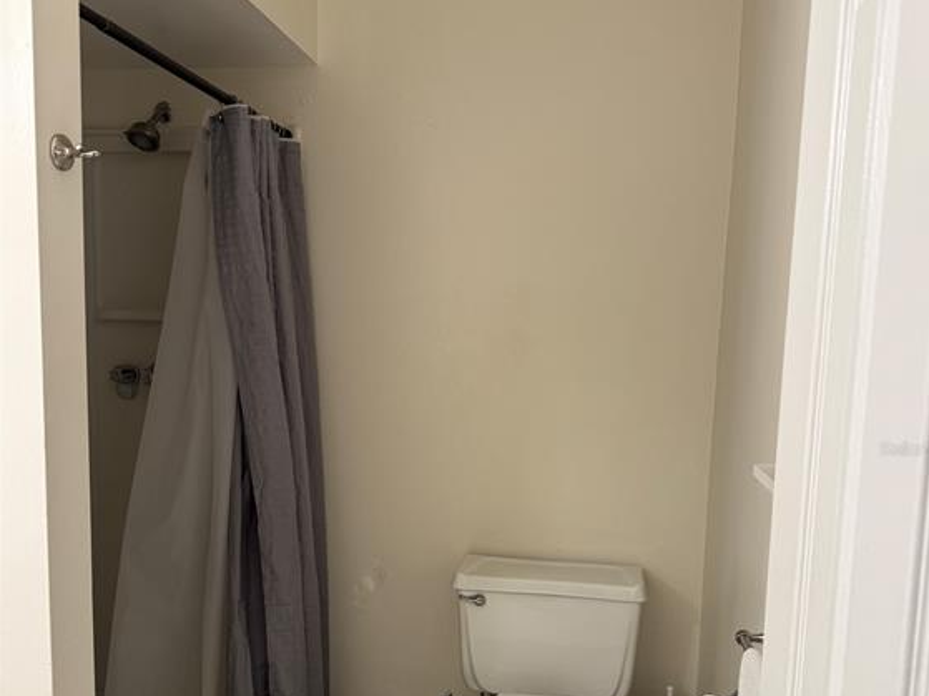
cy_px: 448
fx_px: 885
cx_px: 477
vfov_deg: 42.5
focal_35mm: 33
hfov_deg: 55.4
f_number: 1.78
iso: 125
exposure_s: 1/60
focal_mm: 6.76
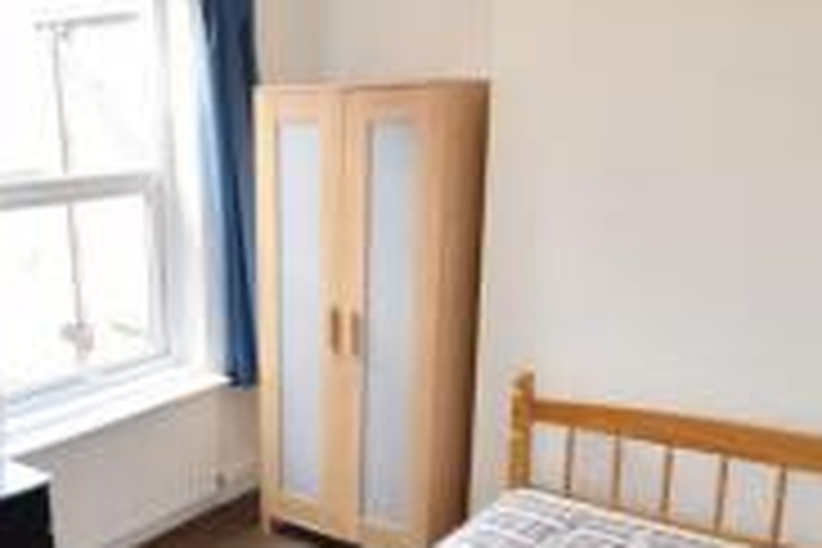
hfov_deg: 48.2
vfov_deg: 33.0
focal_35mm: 39
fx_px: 890
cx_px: 238
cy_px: 456
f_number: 4
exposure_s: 1/80
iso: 400
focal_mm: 10
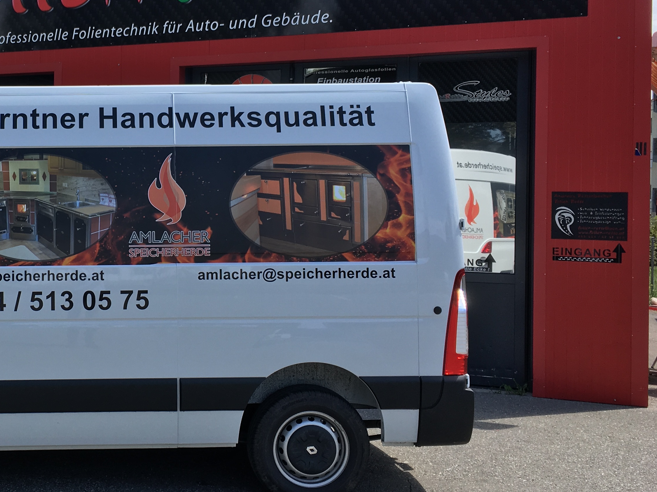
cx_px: 100
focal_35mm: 52
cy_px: 203
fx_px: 987
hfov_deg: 35.2
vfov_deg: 28.0
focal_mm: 4.15
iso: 25
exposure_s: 1/1202
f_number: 2.2
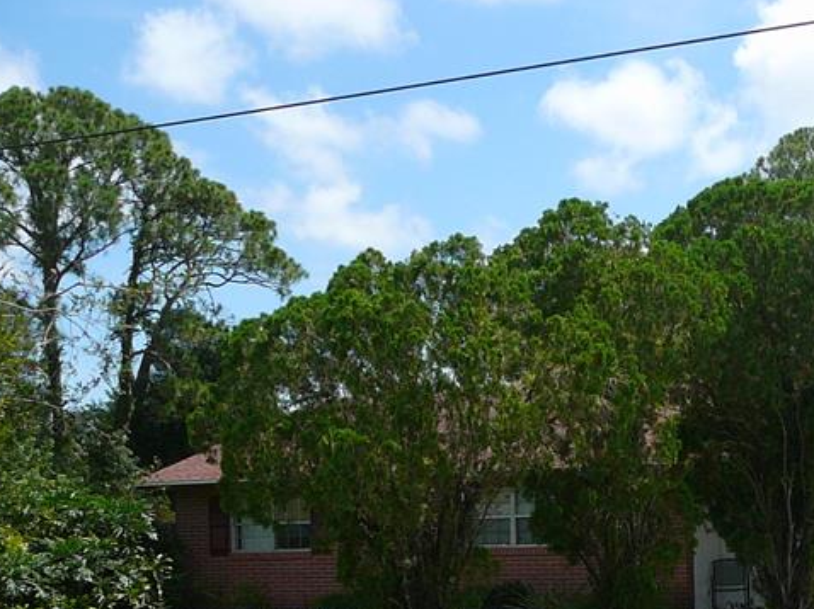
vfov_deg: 19.4
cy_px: 512
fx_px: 1763
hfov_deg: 24.8
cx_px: 819
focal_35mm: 75
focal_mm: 5.2
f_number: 5
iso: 80
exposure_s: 1/500
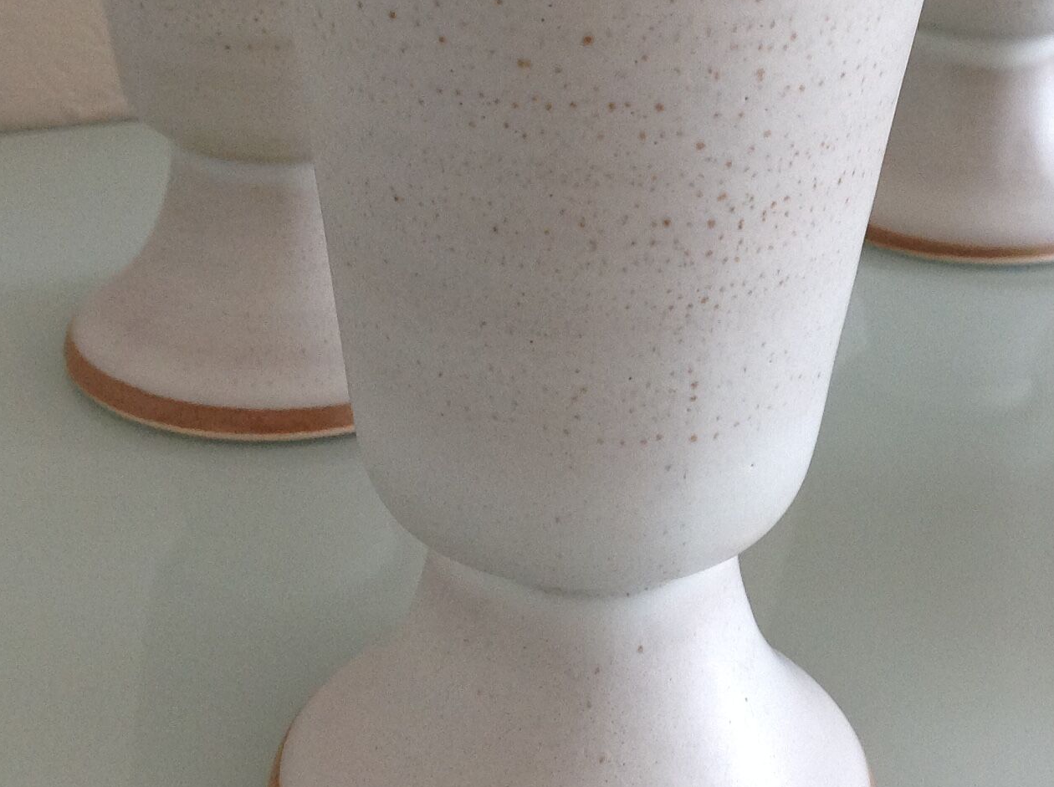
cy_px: 217
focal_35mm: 72
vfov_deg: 20.3
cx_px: 651
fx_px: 2189
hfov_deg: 27.0
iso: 100
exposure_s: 1/120
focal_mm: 4.28
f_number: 2.4
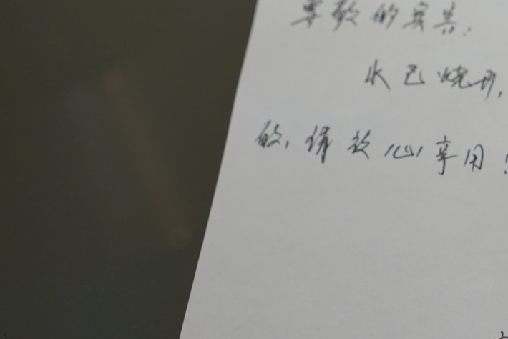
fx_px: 1510
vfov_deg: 12.8
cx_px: 426
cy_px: 231
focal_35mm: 107
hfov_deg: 18.9
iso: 500
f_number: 5
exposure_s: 1/200
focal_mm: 47
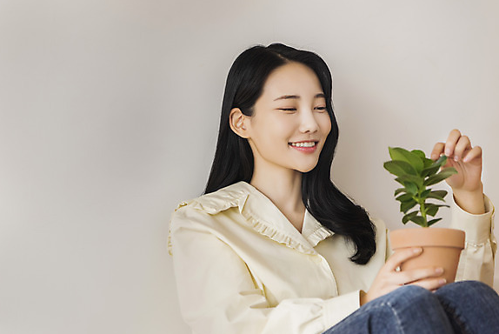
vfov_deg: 18.7
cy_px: 164
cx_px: 240
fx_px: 1013
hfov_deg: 27.7
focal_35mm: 73
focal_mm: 70
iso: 400
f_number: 2.8
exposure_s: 1/125
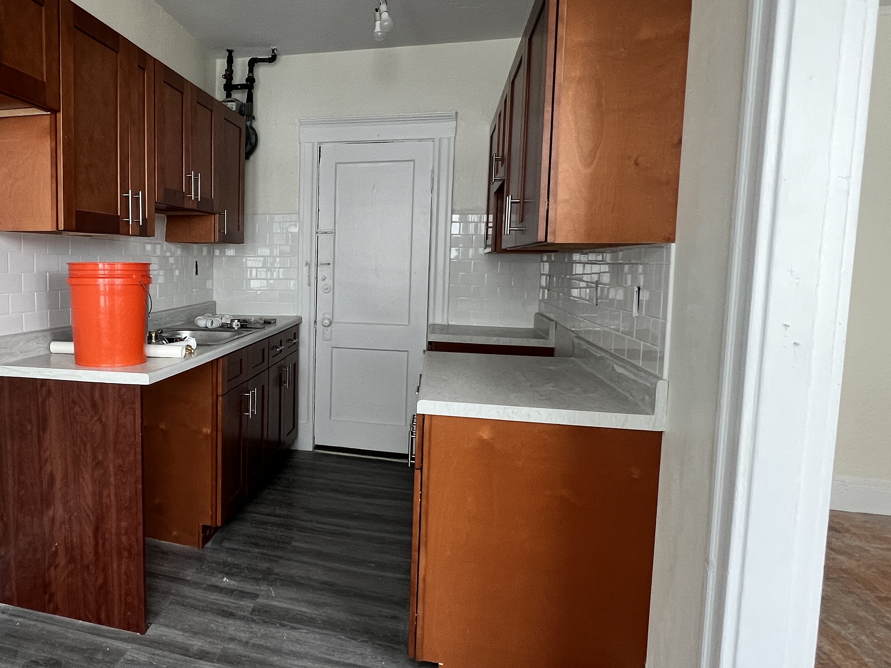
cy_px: 322
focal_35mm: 23
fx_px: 592
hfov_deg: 70.4
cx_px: 255
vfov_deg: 58.9
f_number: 1.8
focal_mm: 1.57
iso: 100
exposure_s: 1/99
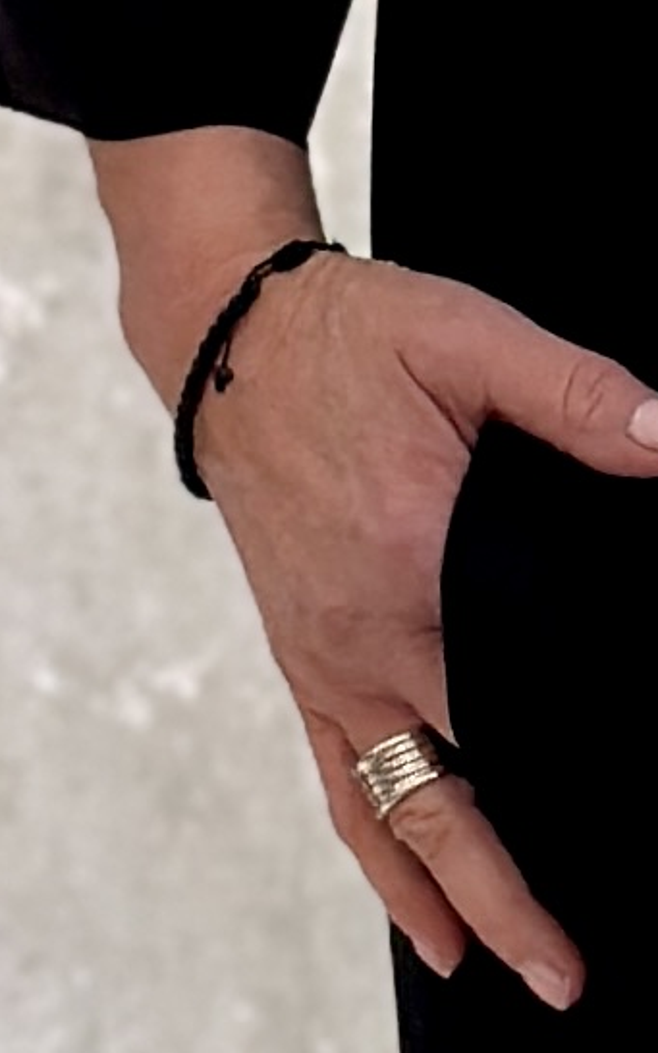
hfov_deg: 3.5
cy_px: 451
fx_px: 10794
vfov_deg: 5.6
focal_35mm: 376
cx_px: 980
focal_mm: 6.86
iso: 200
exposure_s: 1/100
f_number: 1.78
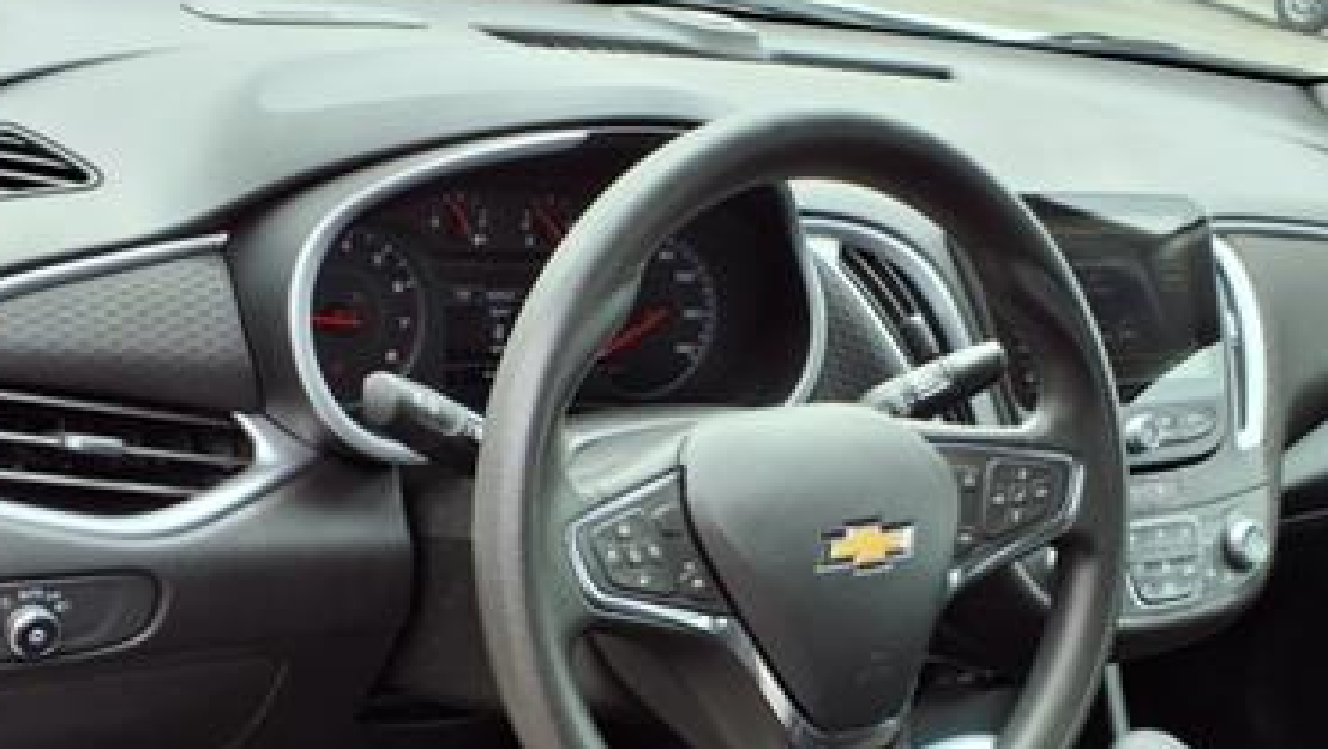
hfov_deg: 40.3
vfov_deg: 23.1
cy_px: 637
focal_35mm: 51
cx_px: 813
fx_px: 1797
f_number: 1.9
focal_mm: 3.58
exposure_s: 1/370
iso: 40
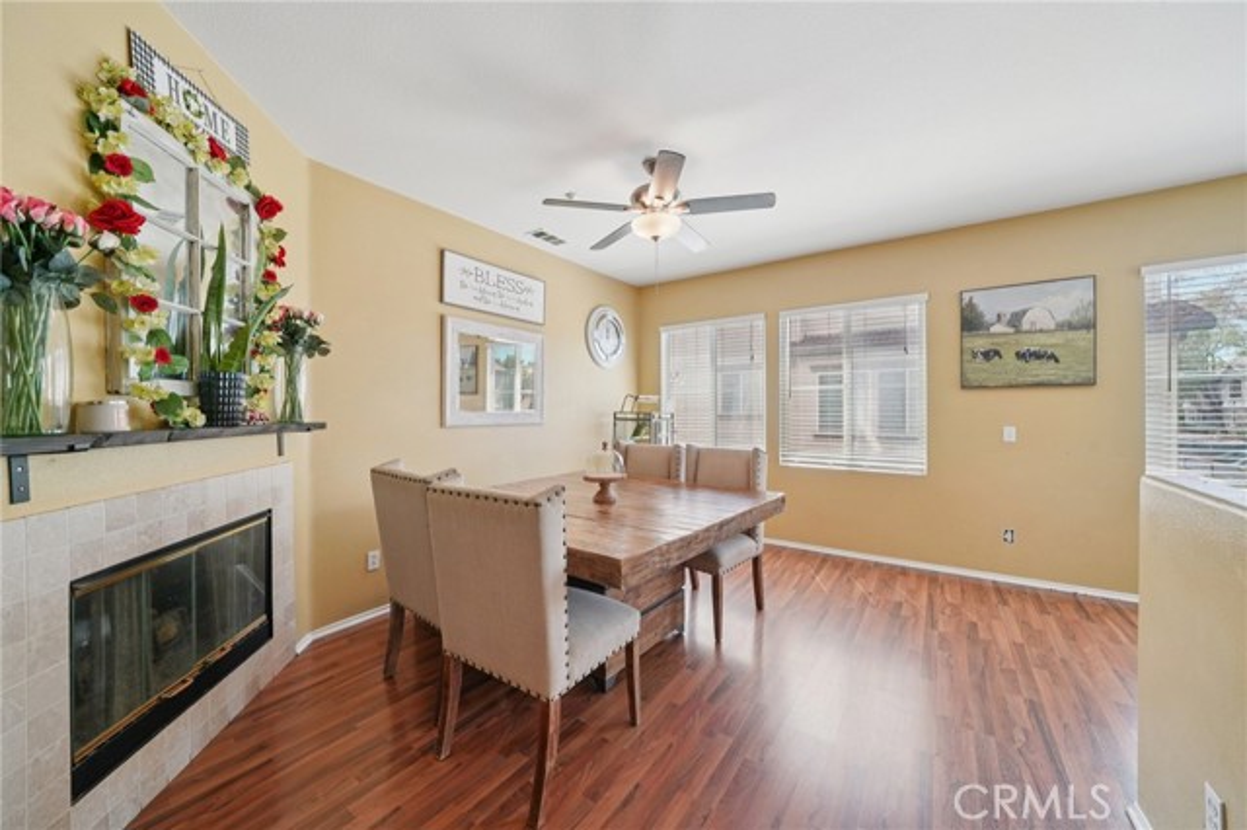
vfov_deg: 85.4
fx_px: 450
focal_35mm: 13
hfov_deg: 108.4
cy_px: 415
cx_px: 624
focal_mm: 13
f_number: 8
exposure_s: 1/30
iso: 200
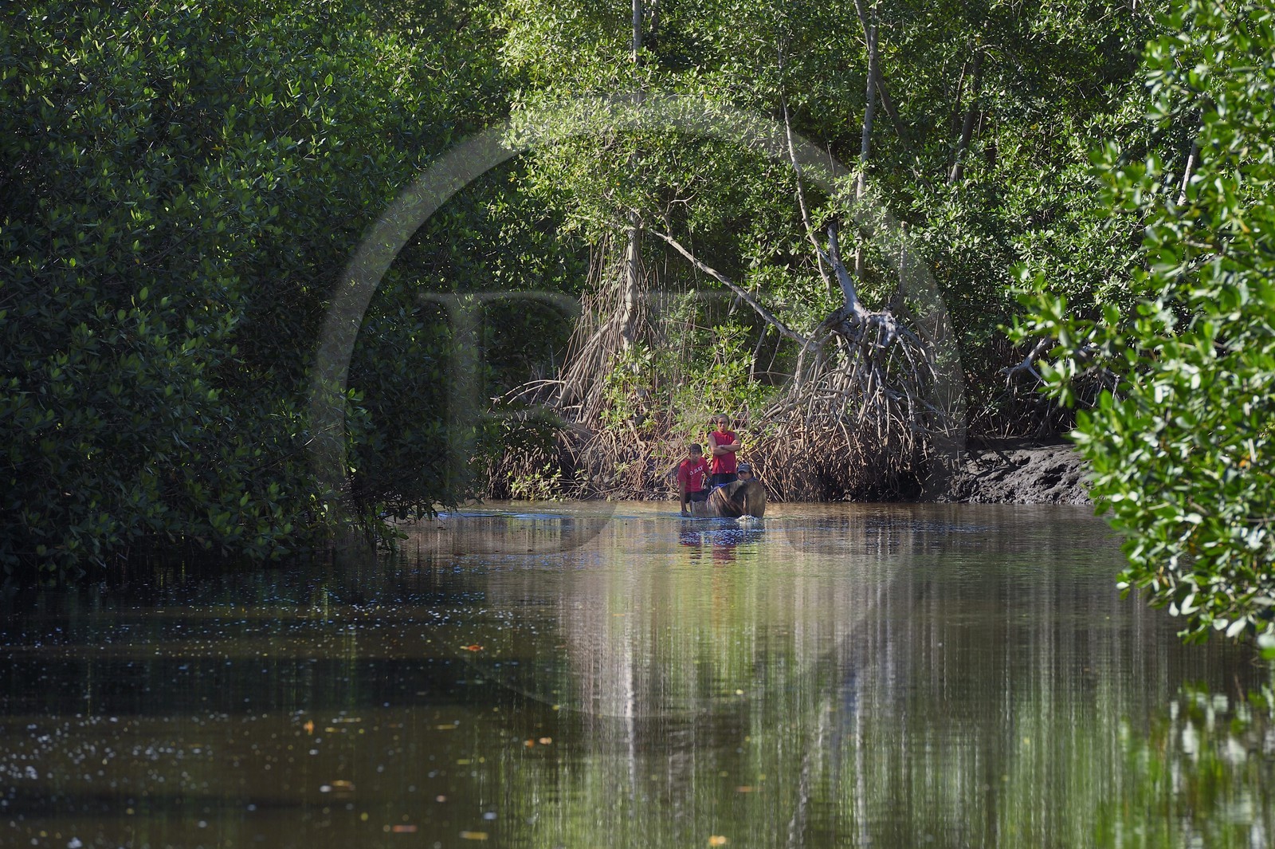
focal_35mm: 200
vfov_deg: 6.9
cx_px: 638
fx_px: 7079
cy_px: 424
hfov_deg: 10.3
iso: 400
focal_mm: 200
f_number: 6.3
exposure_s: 1/400
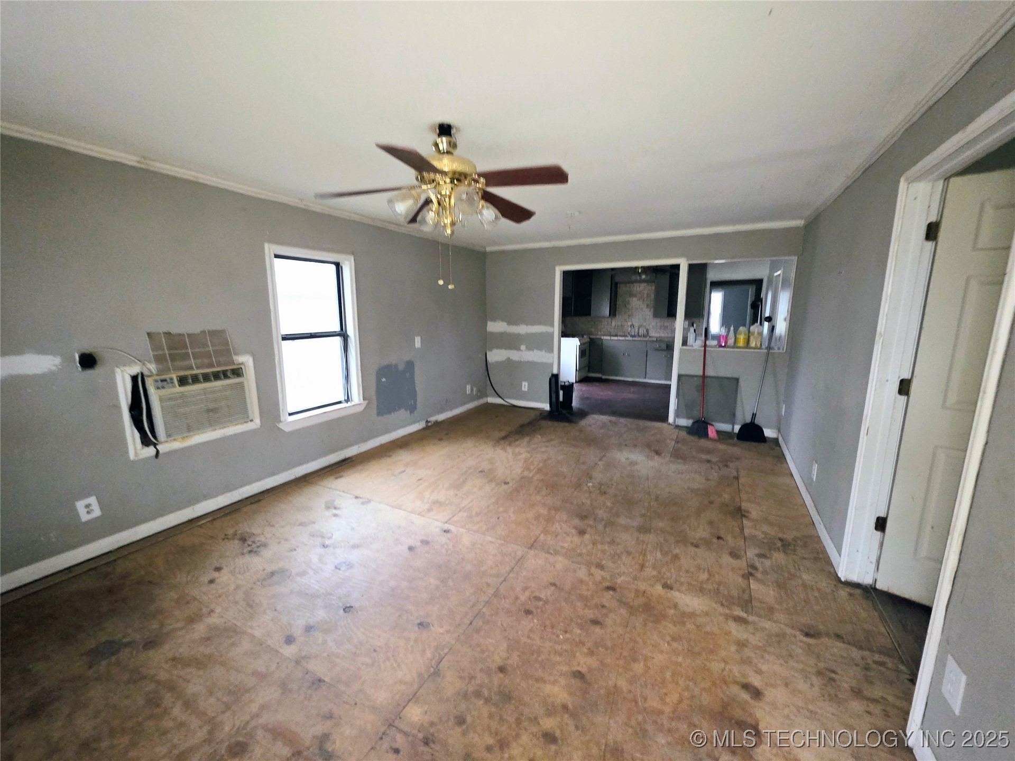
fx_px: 381
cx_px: 508
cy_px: 380
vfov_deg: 89.9
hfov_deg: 106.2
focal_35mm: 13
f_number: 1.9
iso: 1250
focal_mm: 2.2
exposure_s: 1/8
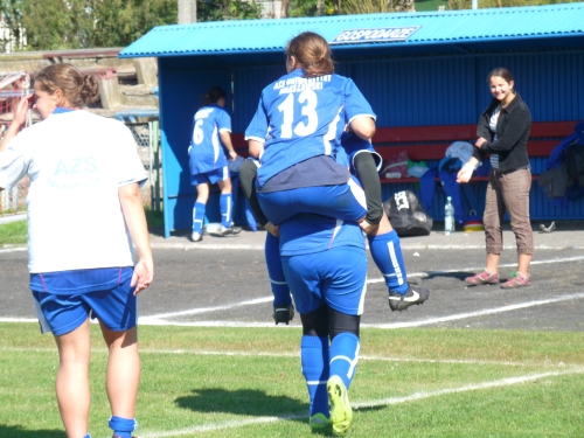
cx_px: 292
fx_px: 3391
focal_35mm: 201
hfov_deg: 9.8
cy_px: 219
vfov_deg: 7.4
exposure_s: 1/400
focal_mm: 35.6
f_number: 3.7
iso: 100
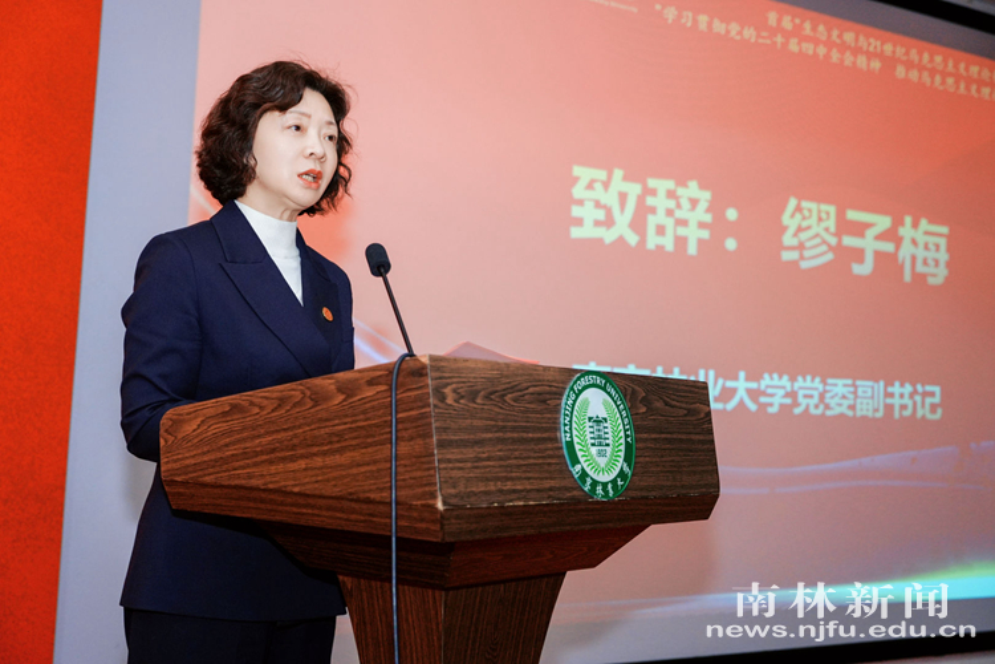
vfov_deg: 30.5
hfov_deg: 44.5
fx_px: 1216
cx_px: 498
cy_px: 332
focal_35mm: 44
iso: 1000
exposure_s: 1/200
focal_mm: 44
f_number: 4
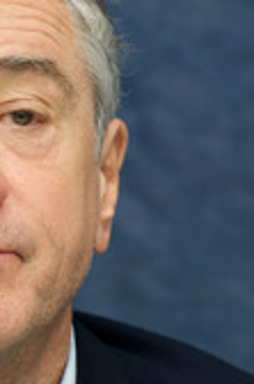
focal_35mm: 346
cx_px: 17
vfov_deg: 6.0
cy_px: 219
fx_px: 3684
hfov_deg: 3.9
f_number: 6.3
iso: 500
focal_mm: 145
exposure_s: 1/100
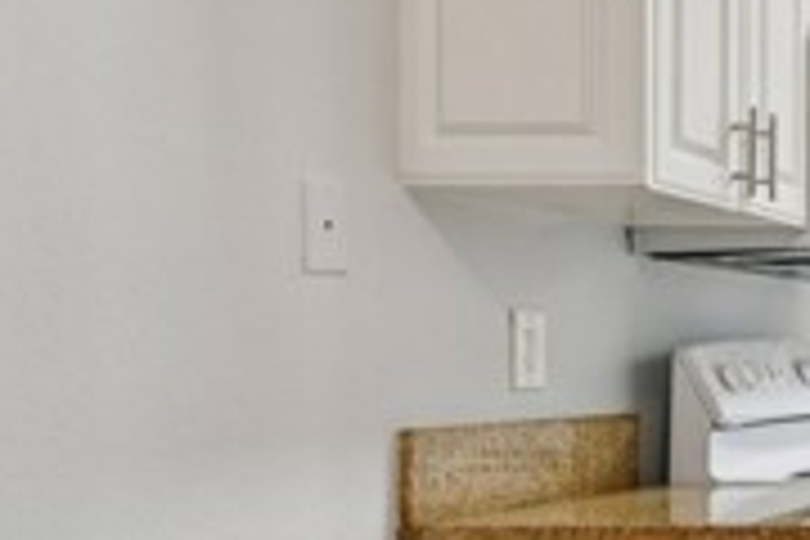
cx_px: 1318
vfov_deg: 23.8
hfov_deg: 24.2
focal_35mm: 57
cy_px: 315
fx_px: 1282
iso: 400
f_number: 9
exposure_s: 1/25
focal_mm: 16
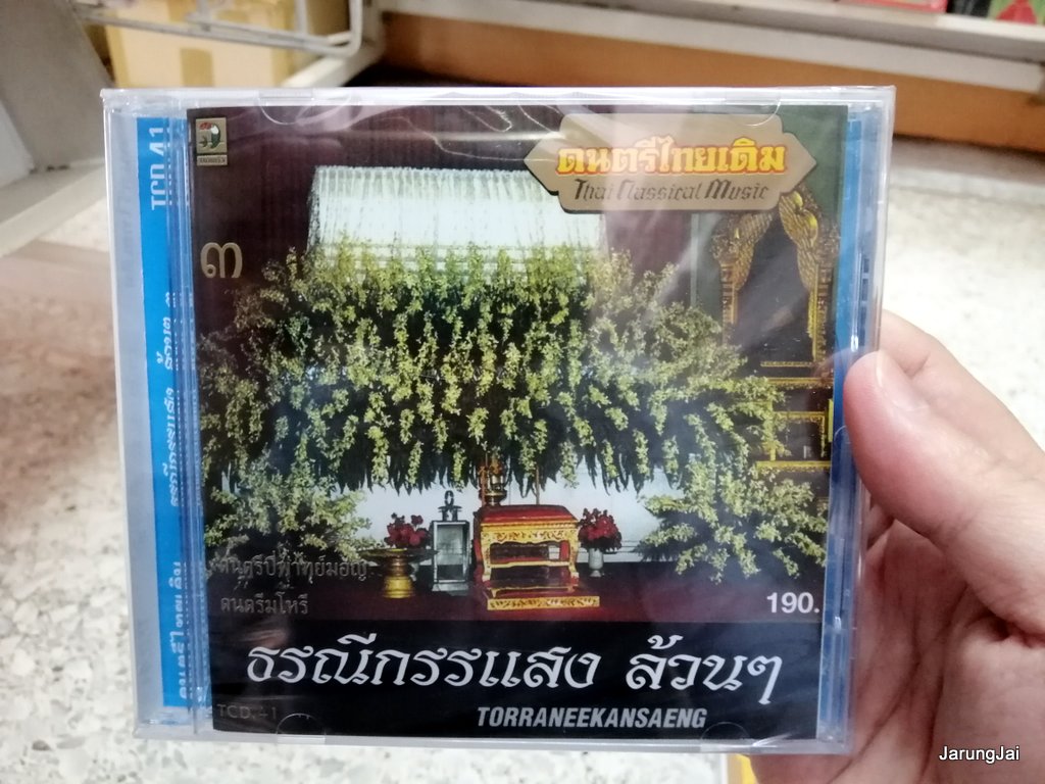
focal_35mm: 26
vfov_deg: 53.1
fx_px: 785
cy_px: 392
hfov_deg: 67.3
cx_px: 522
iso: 640
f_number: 2.2
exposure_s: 1/20
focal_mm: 3.81
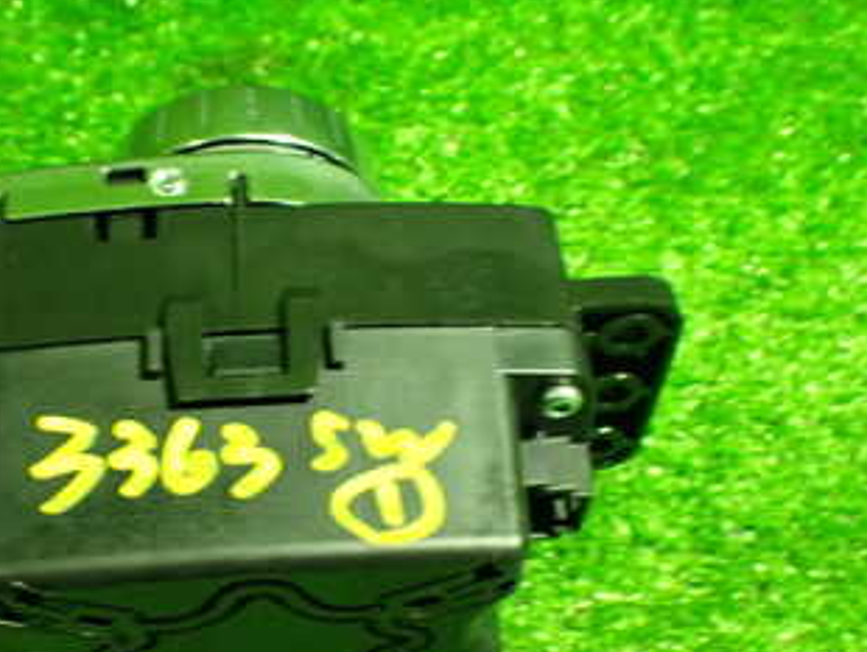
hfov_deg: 33.0
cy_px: 406
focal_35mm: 58
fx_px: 1454
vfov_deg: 25.2
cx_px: 324
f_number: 2.3
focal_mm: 5.4
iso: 800
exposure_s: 1/30
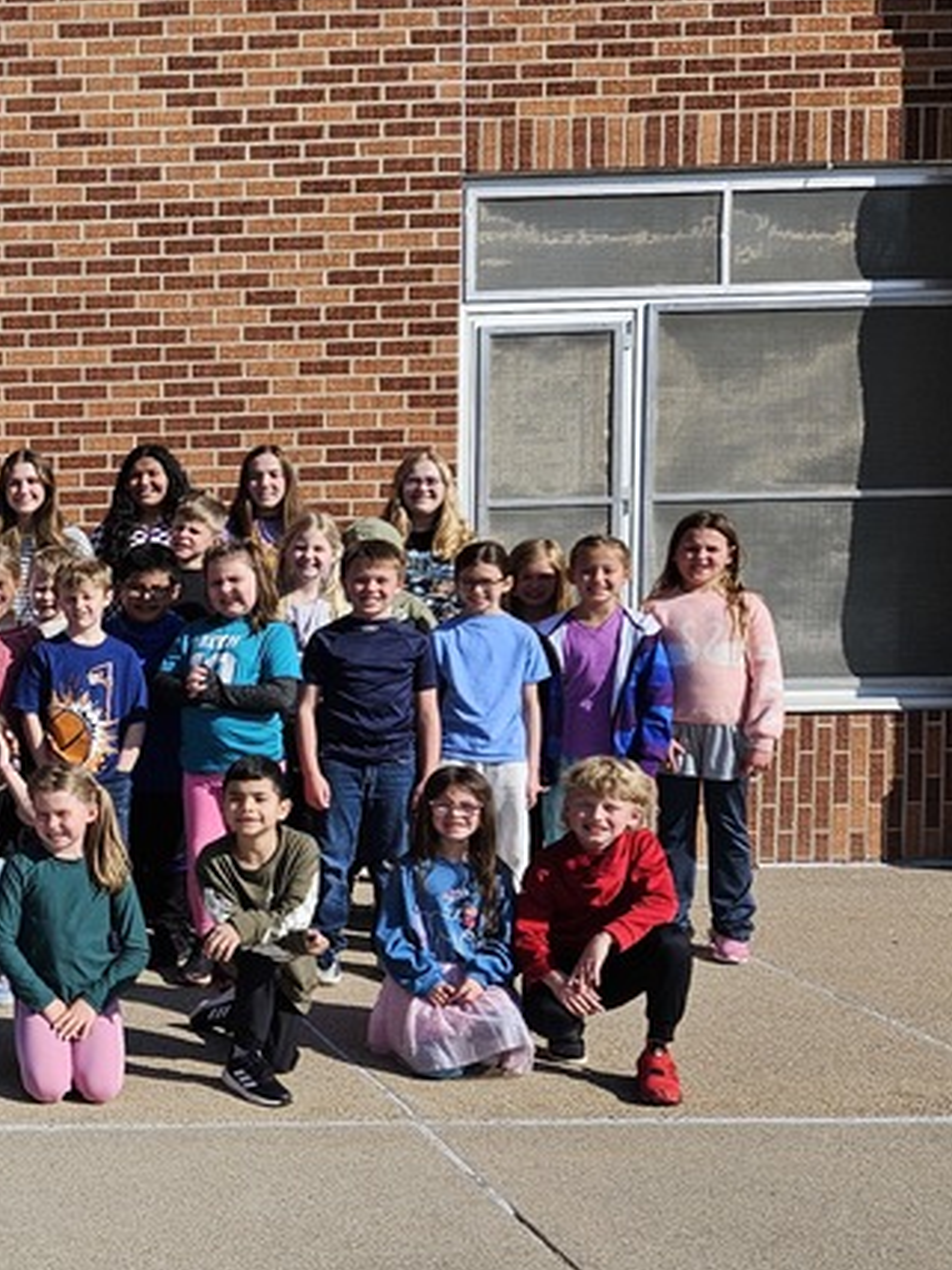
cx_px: -317
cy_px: 682
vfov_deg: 34.9
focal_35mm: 55
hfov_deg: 23.2
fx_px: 2017
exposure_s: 1/2866
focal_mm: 5.4
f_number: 1.8
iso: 25
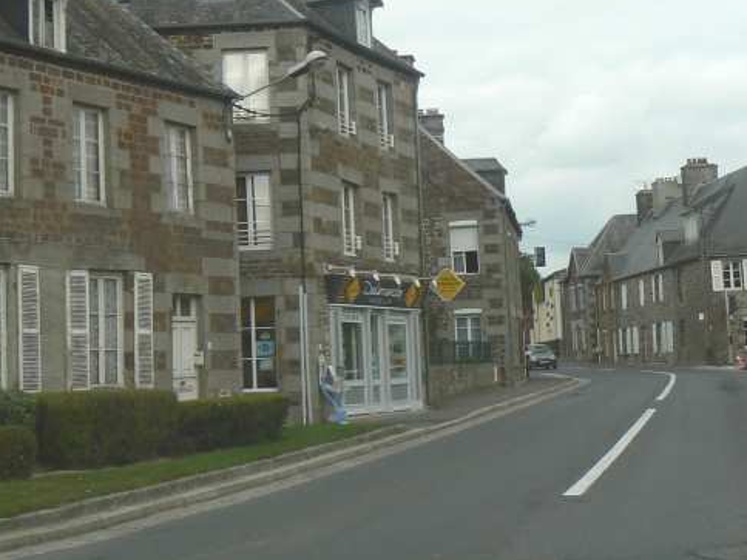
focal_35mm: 67
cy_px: 137
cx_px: 335
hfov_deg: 29.0
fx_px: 1446
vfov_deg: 21.7
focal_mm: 6
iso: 80
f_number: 5.6
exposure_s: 1/400
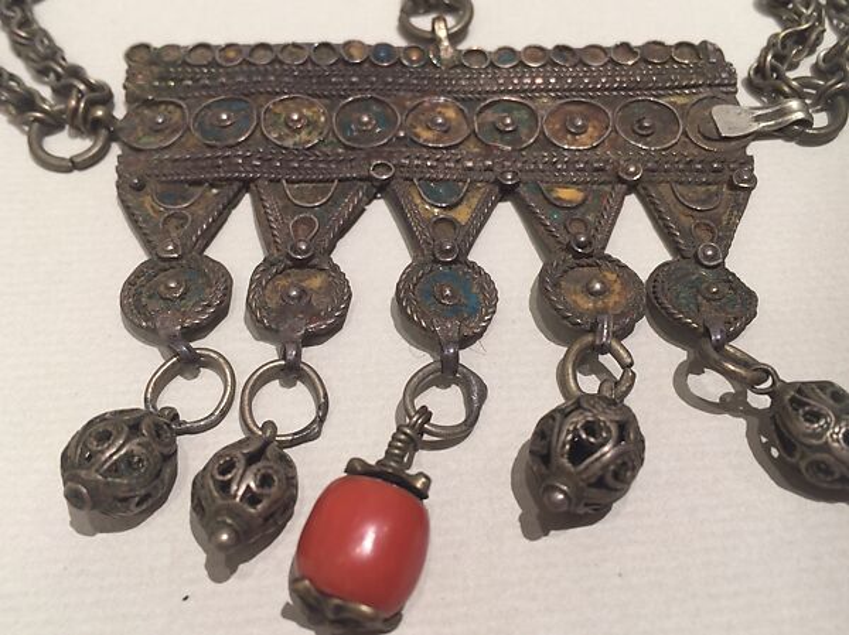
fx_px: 711
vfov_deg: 48.2
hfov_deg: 61.7
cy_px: 318
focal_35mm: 29
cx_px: 424
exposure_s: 1/30
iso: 32
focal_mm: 4.15
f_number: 2.2
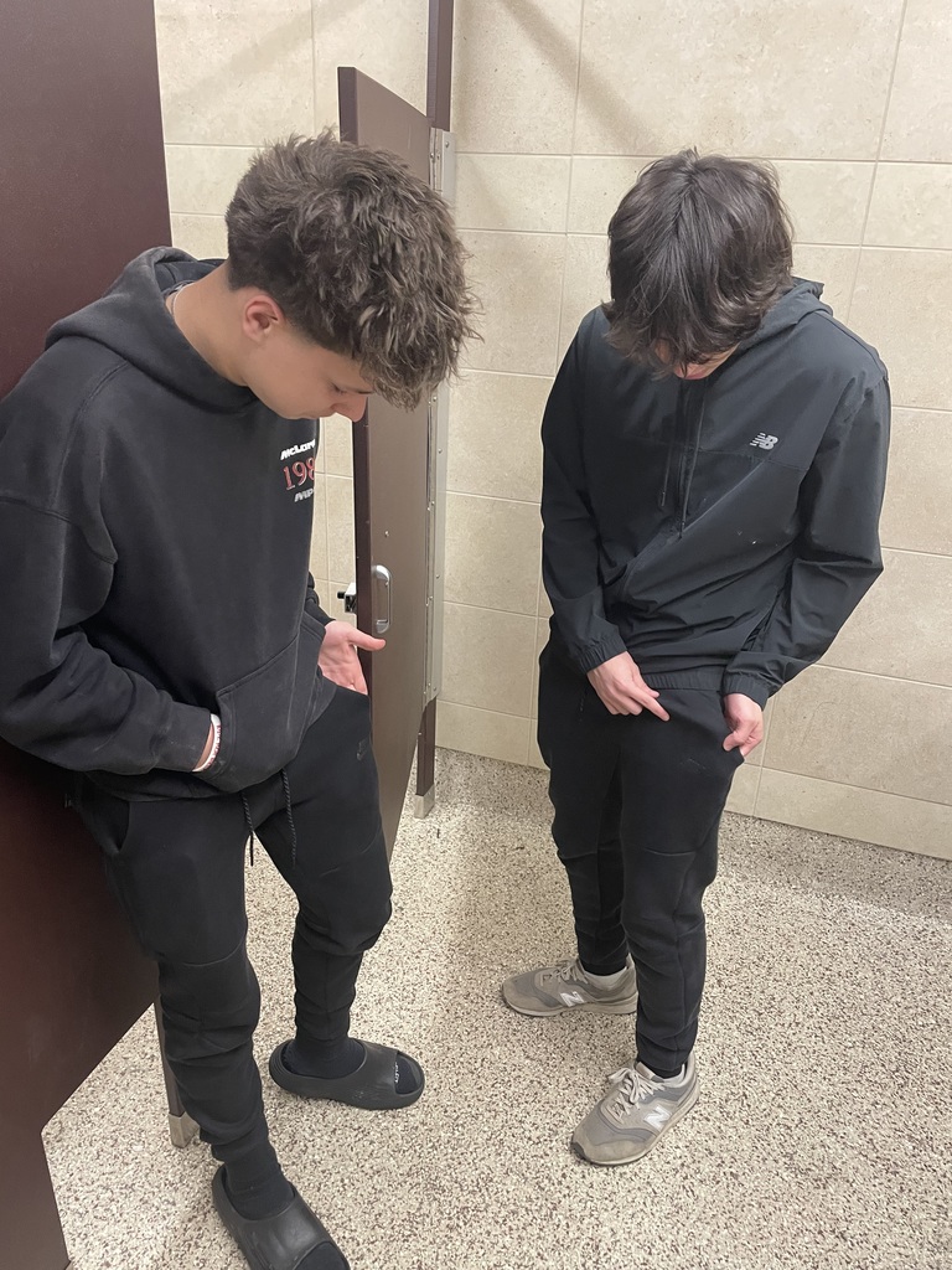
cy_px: 635
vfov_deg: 67.3
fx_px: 953
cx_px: 476
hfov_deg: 53.1
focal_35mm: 26
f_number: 1.6
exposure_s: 1/60
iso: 250
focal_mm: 4.2
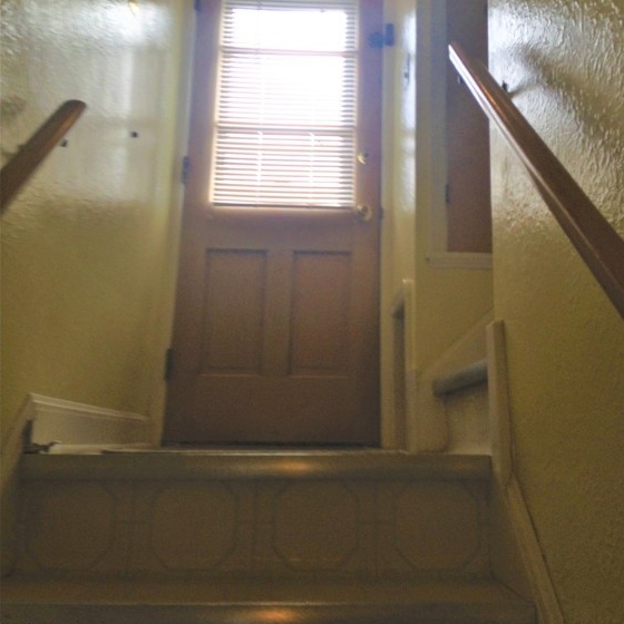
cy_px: 227
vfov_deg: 41.5
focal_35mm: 40
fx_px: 816
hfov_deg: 41.9
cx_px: 320
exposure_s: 1/120
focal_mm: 4.12
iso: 50
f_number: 2.4
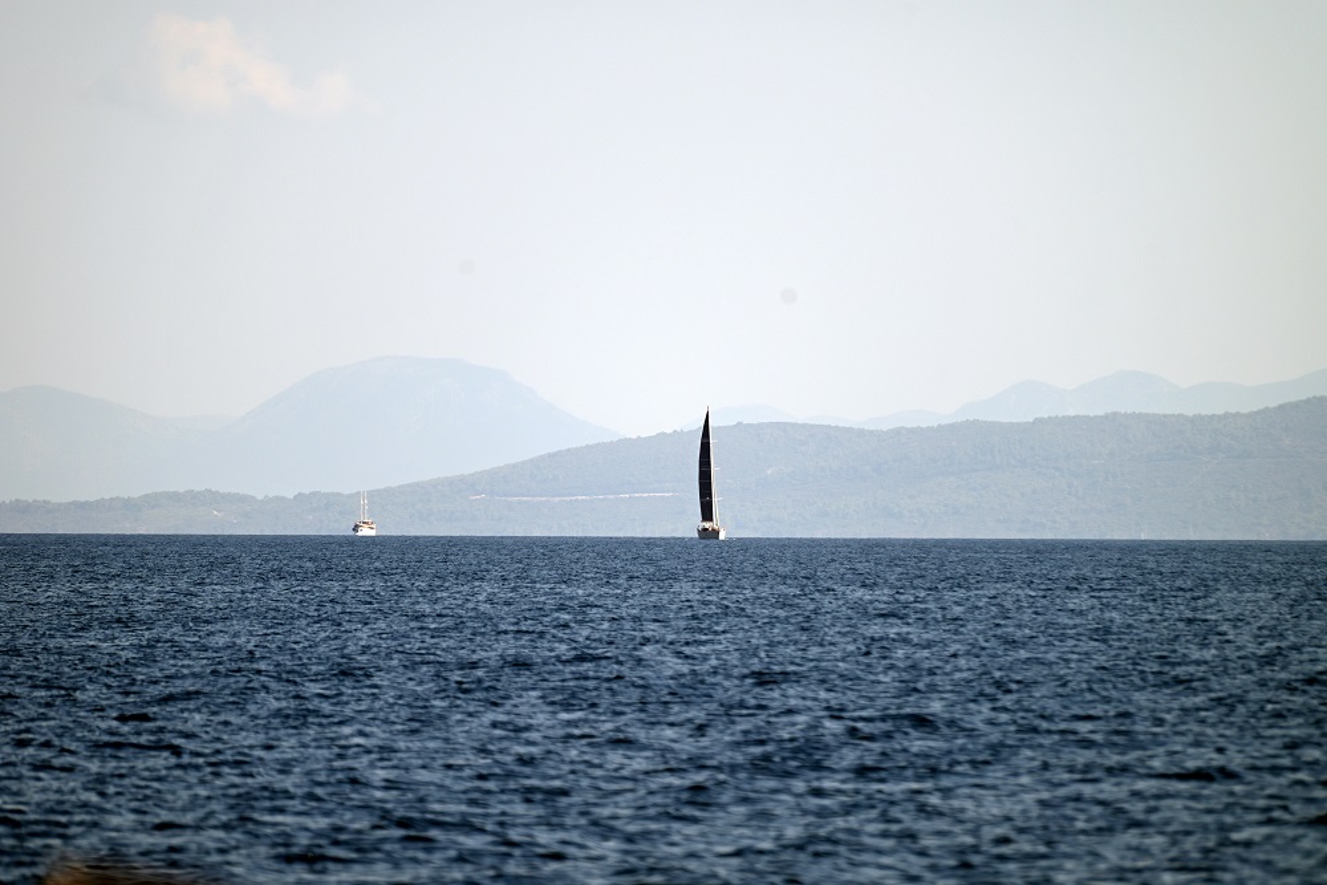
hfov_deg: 6.9
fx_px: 11059
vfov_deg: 4.6
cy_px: 442
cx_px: 664
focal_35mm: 300
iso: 100
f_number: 5.6
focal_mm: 300
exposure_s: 1/640
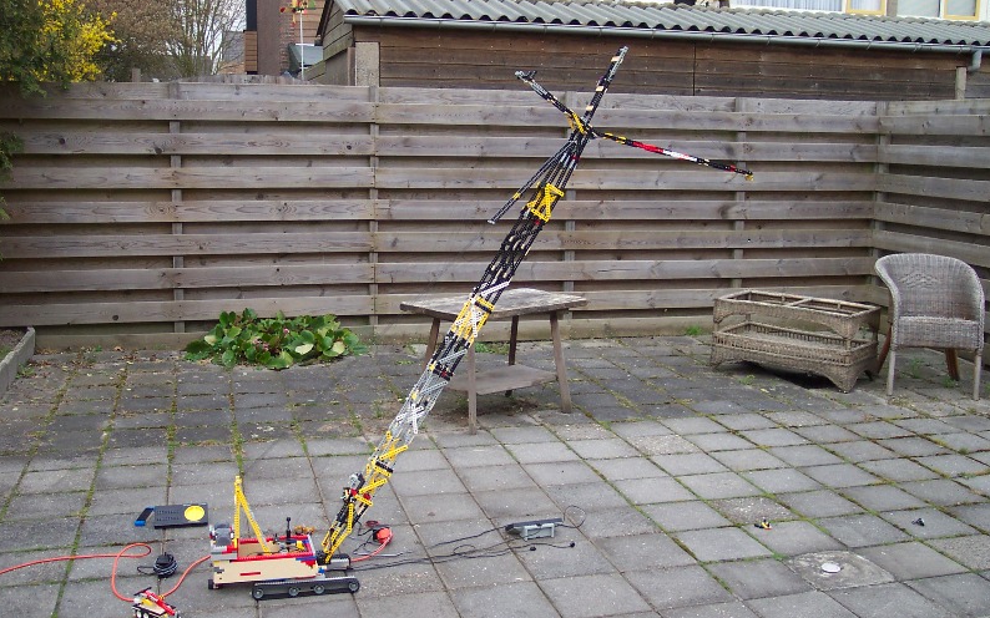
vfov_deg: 32.7
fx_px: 1052
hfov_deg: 50.4
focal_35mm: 39
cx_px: 496
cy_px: 292
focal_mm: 8
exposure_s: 1/500
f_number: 2.8
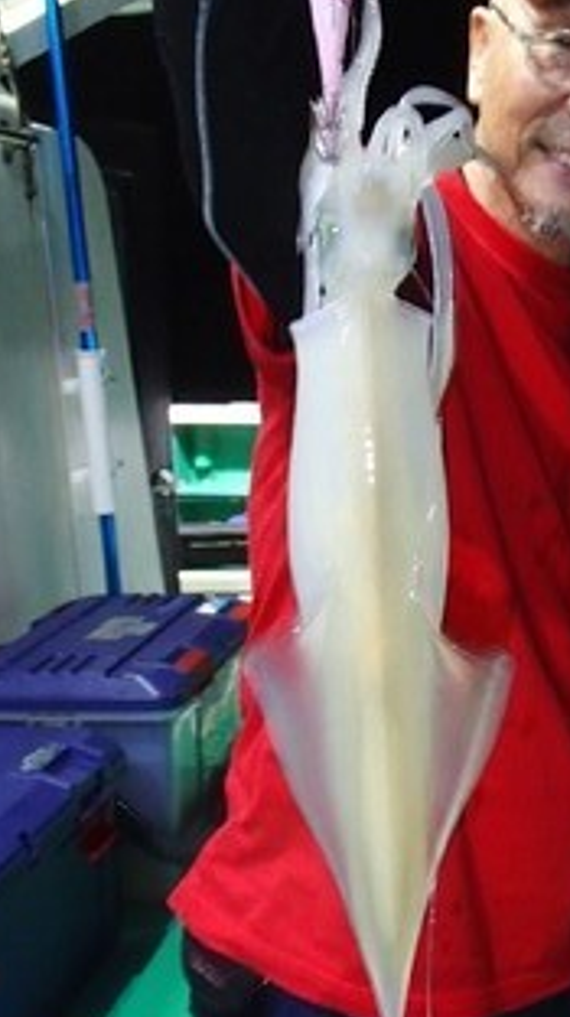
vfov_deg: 43.6
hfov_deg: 24.9
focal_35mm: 47
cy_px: 430
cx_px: 466
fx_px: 1266
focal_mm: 5
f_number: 3.9
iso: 400
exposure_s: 1/30
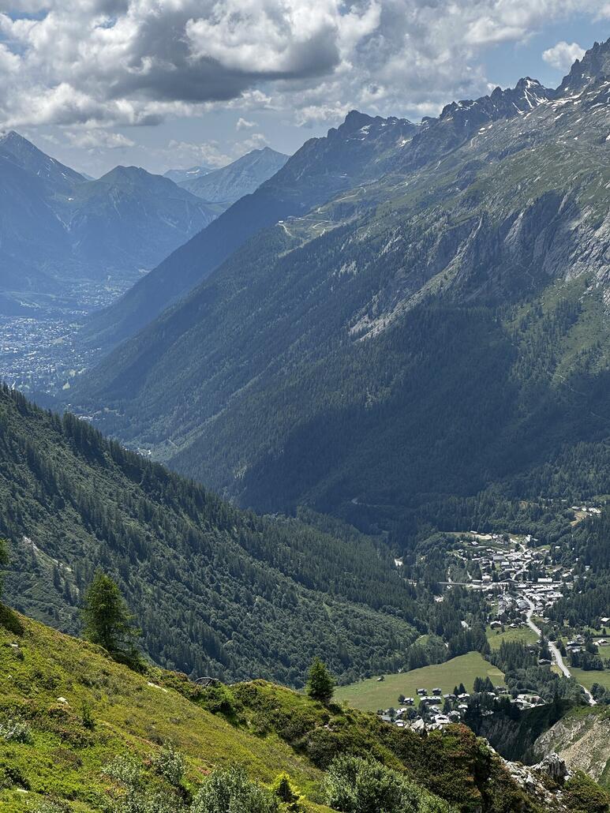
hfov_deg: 19.1
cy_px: 406
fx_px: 1808
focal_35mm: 77
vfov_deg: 25.3
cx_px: 305
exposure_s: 1/686
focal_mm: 9
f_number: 2.8
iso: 32
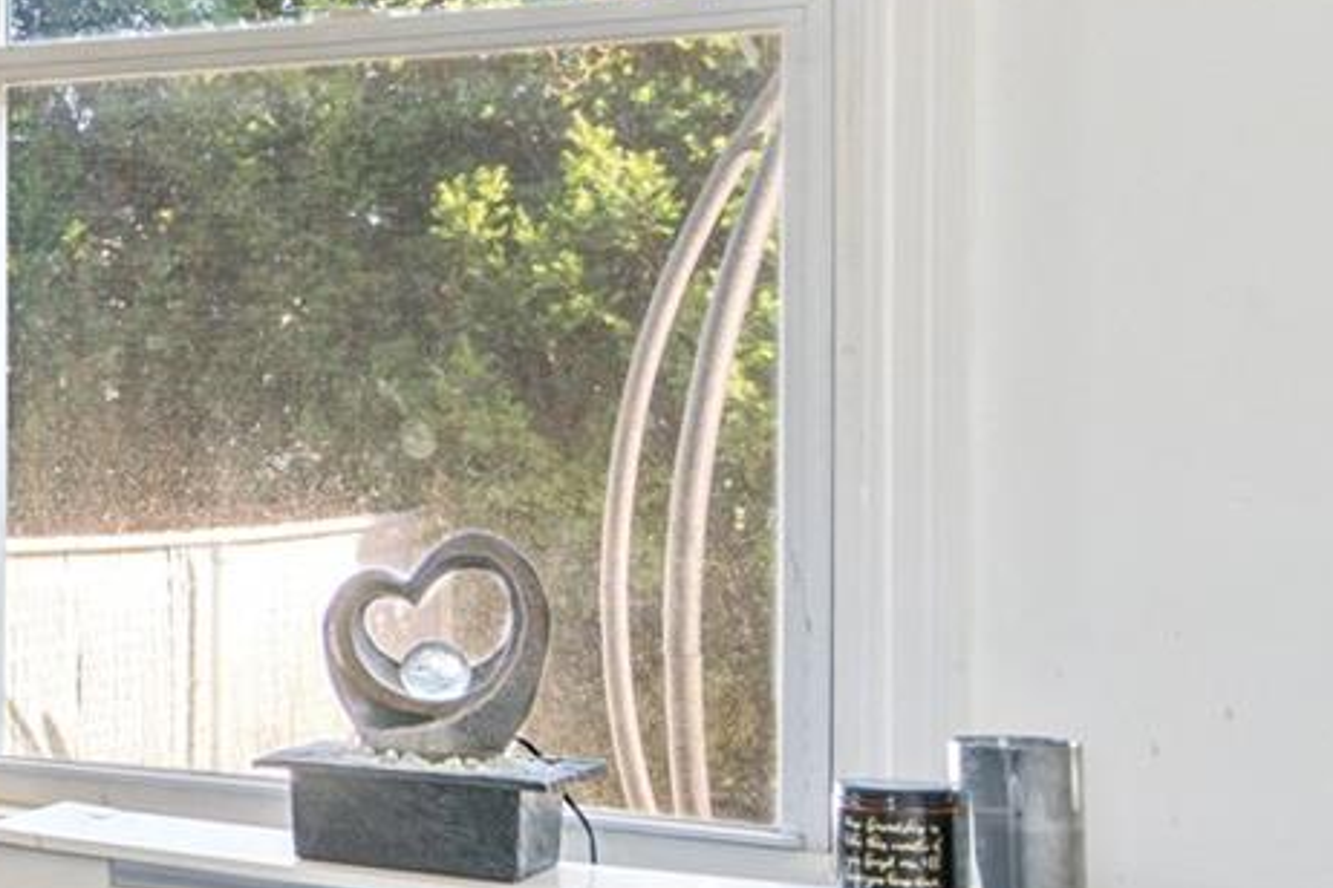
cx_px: -871
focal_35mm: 71
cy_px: 454
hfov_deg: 21.6
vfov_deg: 19.2
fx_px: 2629
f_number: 5.6
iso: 500
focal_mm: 16
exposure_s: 1/10
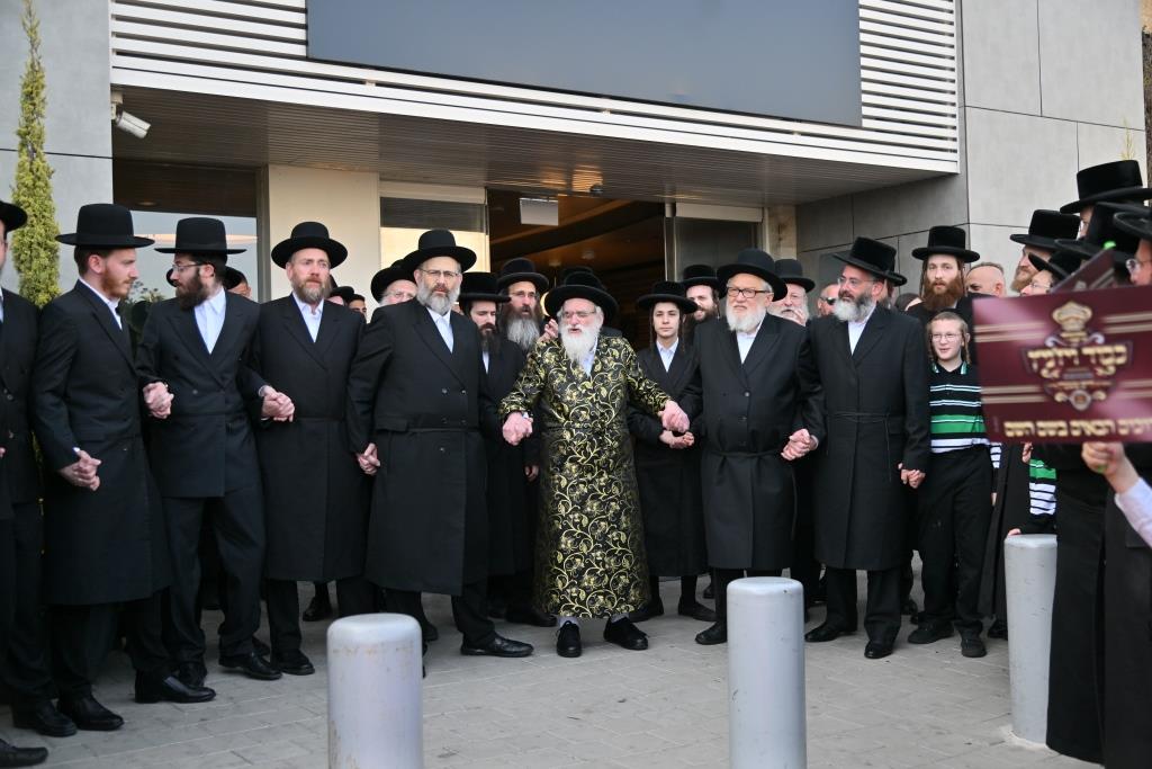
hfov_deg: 50.7
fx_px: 1216
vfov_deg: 35.1
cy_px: 384
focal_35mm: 38
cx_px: 576
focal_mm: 38
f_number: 4
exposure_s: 1/1000
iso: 250
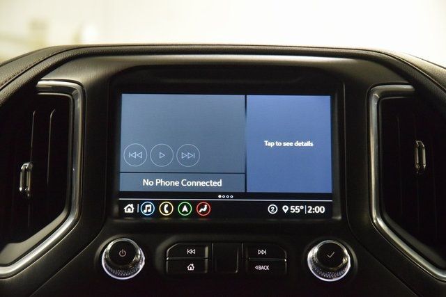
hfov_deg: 19.5
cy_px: 148
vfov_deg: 13.0
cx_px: 223
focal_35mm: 105
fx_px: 1301
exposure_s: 1/125
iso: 6400
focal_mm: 70
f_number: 4.5
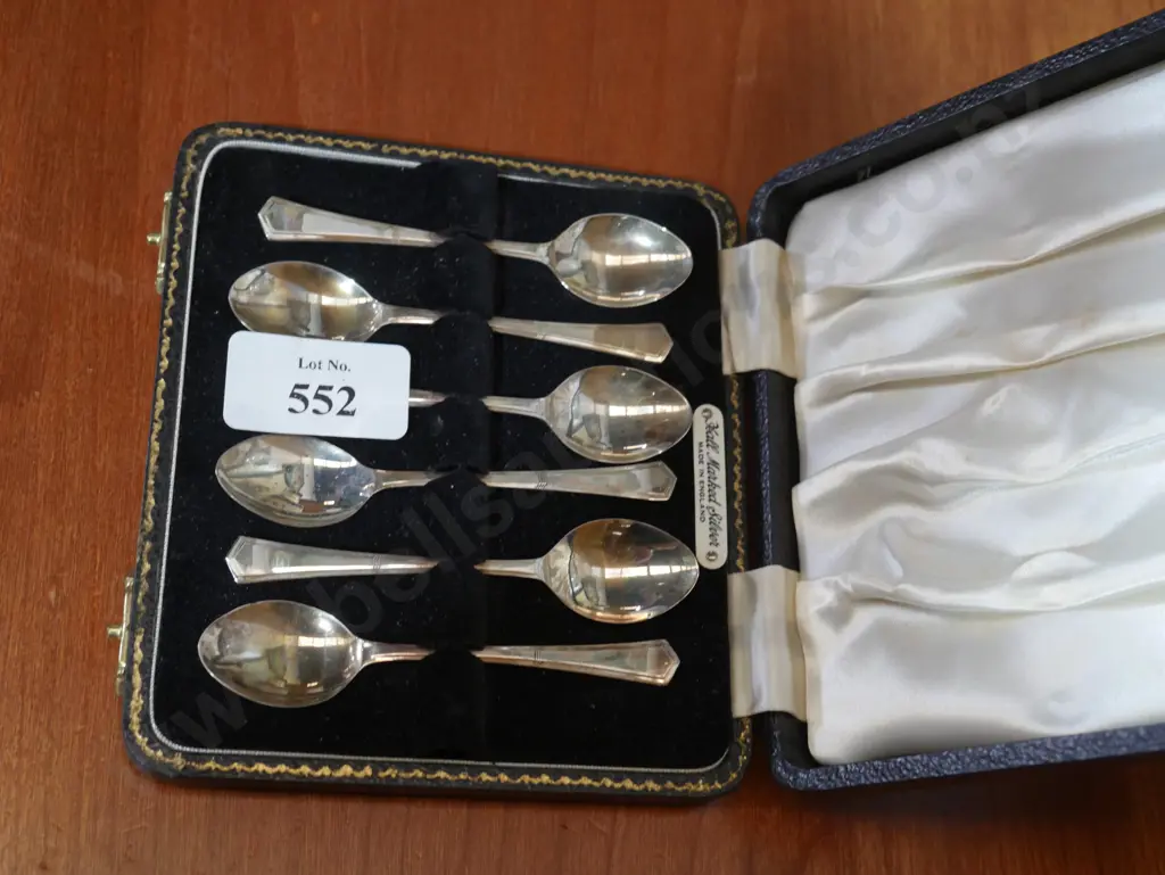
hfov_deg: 38.2
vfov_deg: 29.1
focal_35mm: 50
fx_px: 1684
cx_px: 582
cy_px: 438
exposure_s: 1/60
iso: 1000
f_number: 5.3
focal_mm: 25
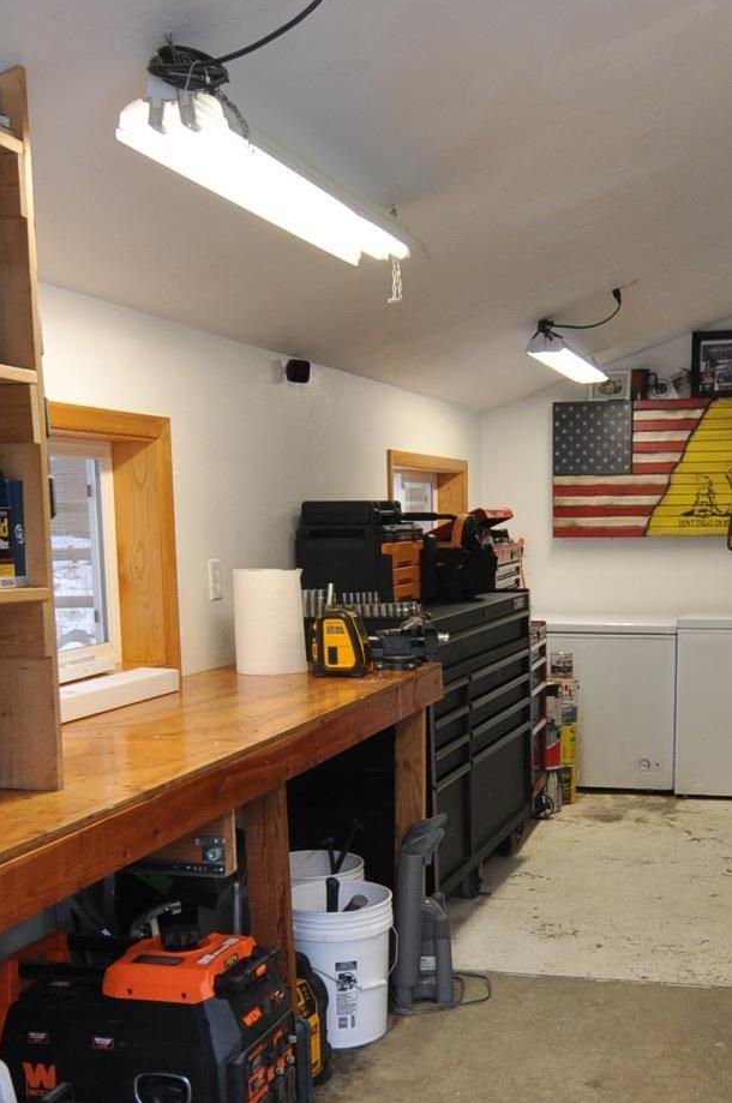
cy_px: 723
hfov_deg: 31.6
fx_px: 1285
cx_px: 488
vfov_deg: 45.8
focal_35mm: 42
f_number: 5
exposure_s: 1/100
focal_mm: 12
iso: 400
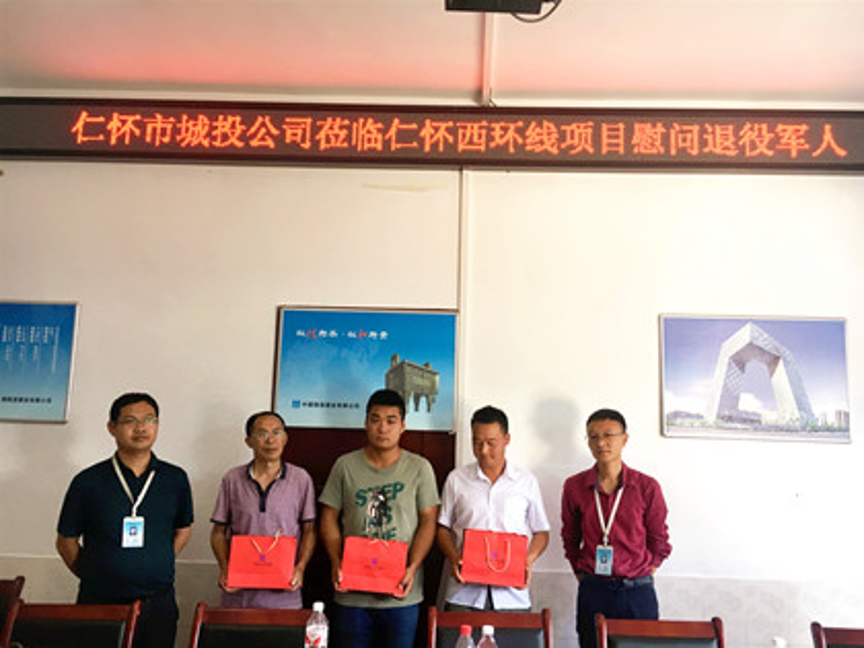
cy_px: 324
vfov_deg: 48.2
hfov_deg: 61.7
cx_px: 432
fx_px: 724
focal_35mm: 29
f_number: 2.2
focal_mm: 4.15
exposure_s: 1/33
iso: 40
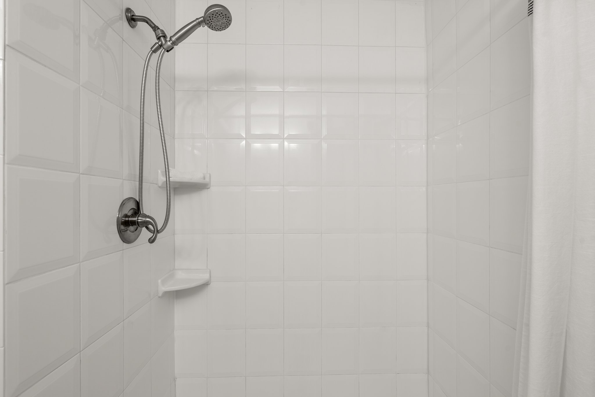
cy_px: 198
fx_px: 264
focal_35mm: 16
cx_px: 298
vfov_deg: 73.7
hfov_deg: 96.7
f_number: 8
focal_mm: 16
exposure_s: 1.6
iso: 100
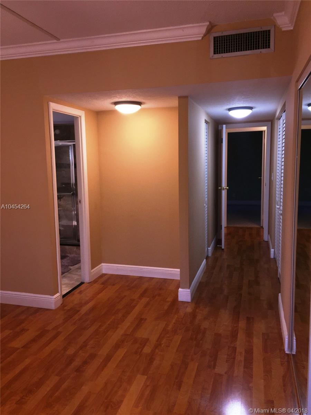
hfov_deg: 48.2
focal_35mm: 29
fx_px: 347
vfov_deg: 61.7
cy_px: 208
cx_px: 156
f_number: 2.2
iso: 32
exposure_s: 1/35
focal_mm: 4.15
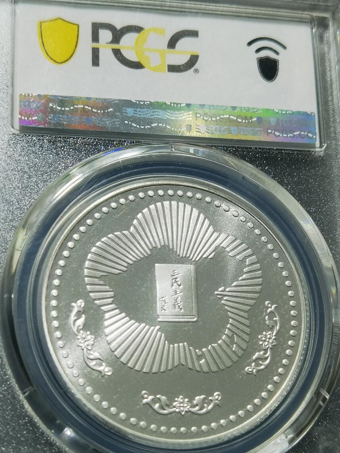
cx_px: 166
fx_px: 1008
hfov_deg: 19.1
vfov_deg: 25.3
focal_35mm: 77
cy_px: 263
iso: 64
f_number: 1.9
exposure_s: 1/100
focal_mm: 6.67
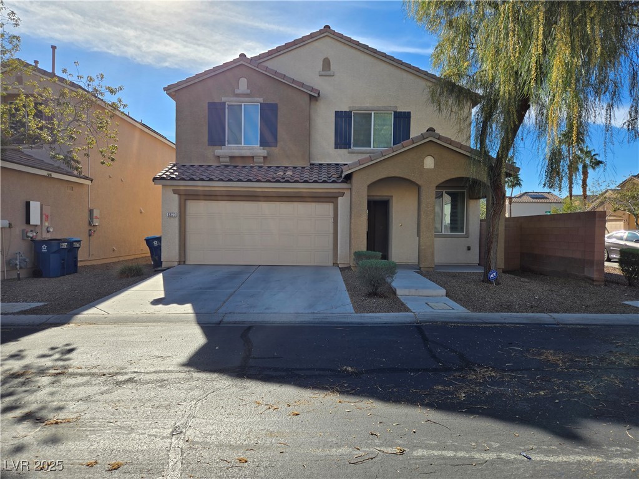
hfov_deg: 73.9
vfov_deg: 58.9
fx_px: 425
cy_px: 240
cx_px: 320
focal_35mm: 23
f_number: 1.8
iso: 25
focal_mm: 5.4
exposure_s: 1/2730
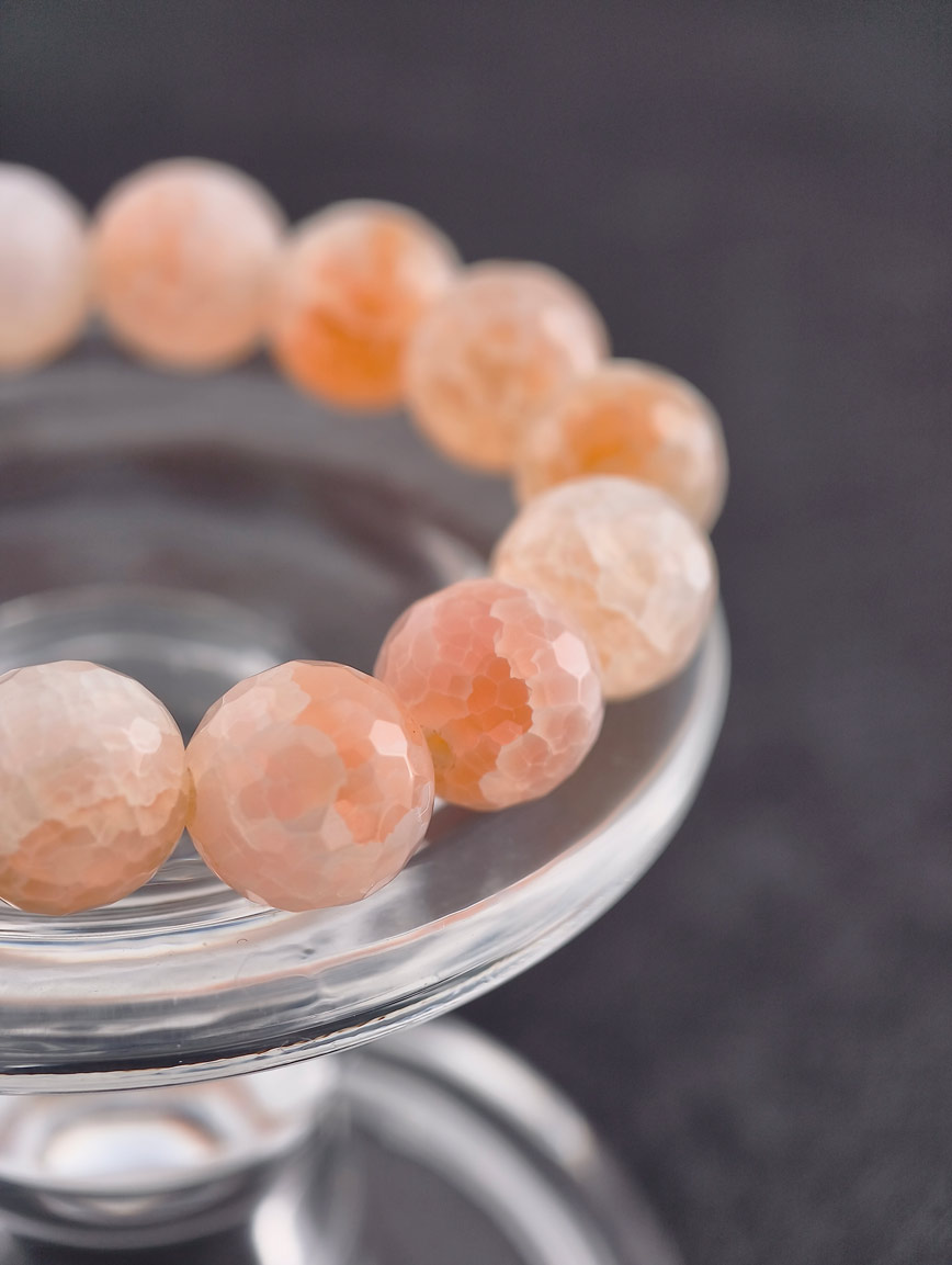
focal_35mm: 85
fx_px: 3109
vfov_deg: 23.0
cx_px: 476
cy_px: 632
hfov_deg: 17.4
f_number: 2.67
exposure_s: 1/160
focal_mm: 22.48
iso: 125
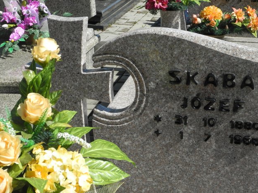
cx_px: 142
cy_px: 114
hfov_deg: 25.0
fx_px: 581
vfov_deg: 18.9
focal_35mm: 78
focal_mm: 13
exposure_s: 1/1000
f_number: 3.5
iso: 100
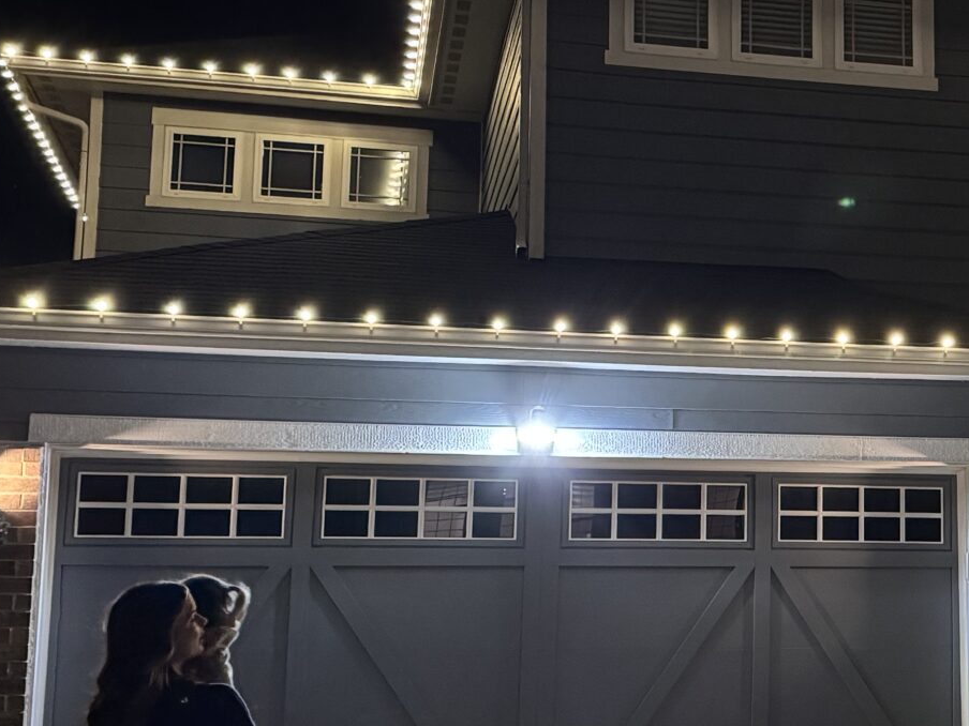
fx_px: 1904
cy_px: 341
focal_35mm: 68
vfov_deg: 21.6
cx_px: 944
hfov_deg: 27.1
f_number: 1.78
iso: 1250
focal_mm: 6.76
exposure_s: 1/30
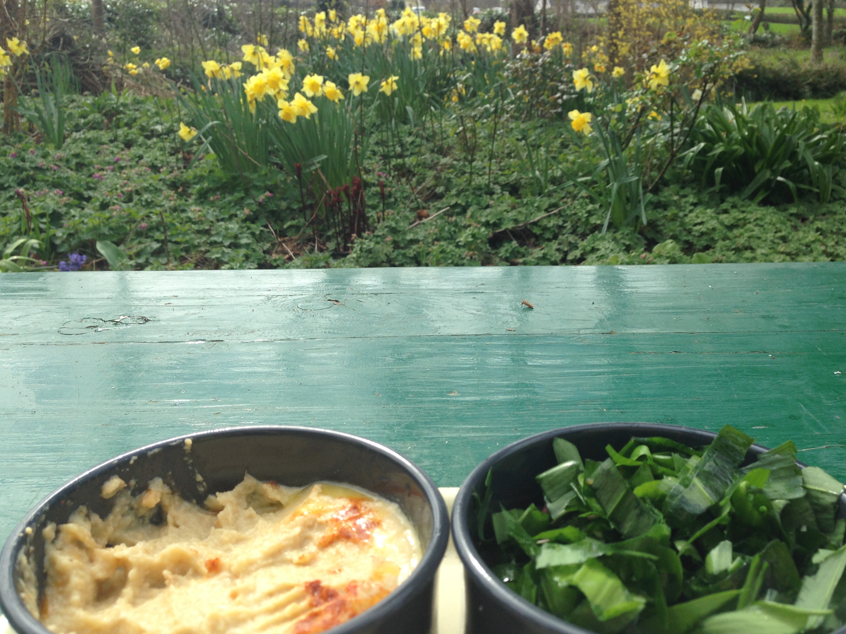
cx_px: 448
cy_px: 323
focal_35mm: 36
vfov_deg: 39.7
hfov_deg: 51.3
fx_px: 880
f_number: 2.4
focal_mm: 4.12
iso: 50
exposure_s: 1/968
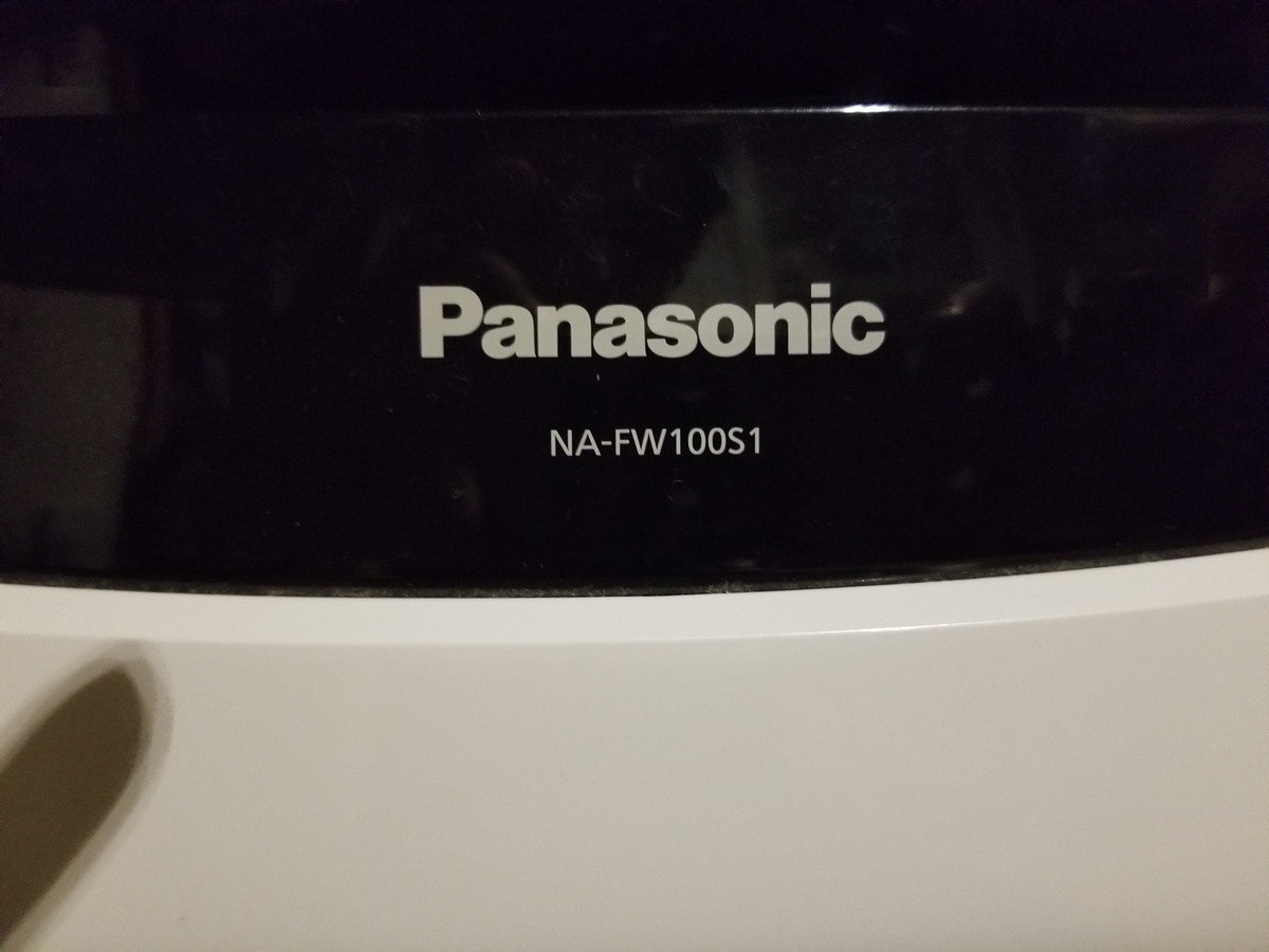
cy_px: 476
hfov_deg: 67.3
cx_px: 634
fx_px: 953
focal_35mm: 26
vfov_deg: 53.1
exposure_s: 1/25
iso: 800
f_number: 1.7
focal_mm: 4.25
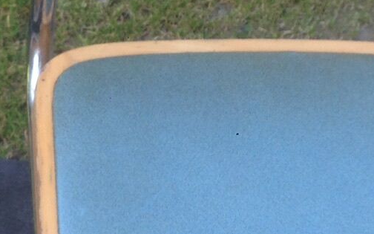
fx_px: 1447
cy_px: 114
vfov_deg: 9.2
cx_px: -1
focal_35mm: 142
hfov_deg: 14.5
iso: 50
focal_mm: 4.12
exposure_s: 1/120
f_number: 2.4
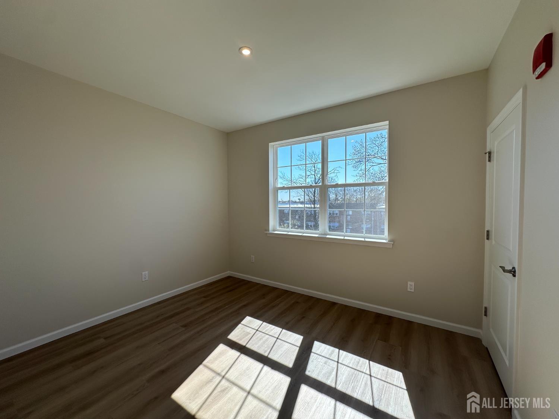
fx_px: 226
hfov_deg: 102.1
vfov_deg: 85.7
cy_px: 210
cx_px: 280
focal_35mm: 14
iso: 40
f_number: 2.2
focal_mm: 2.22
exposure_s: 1/502
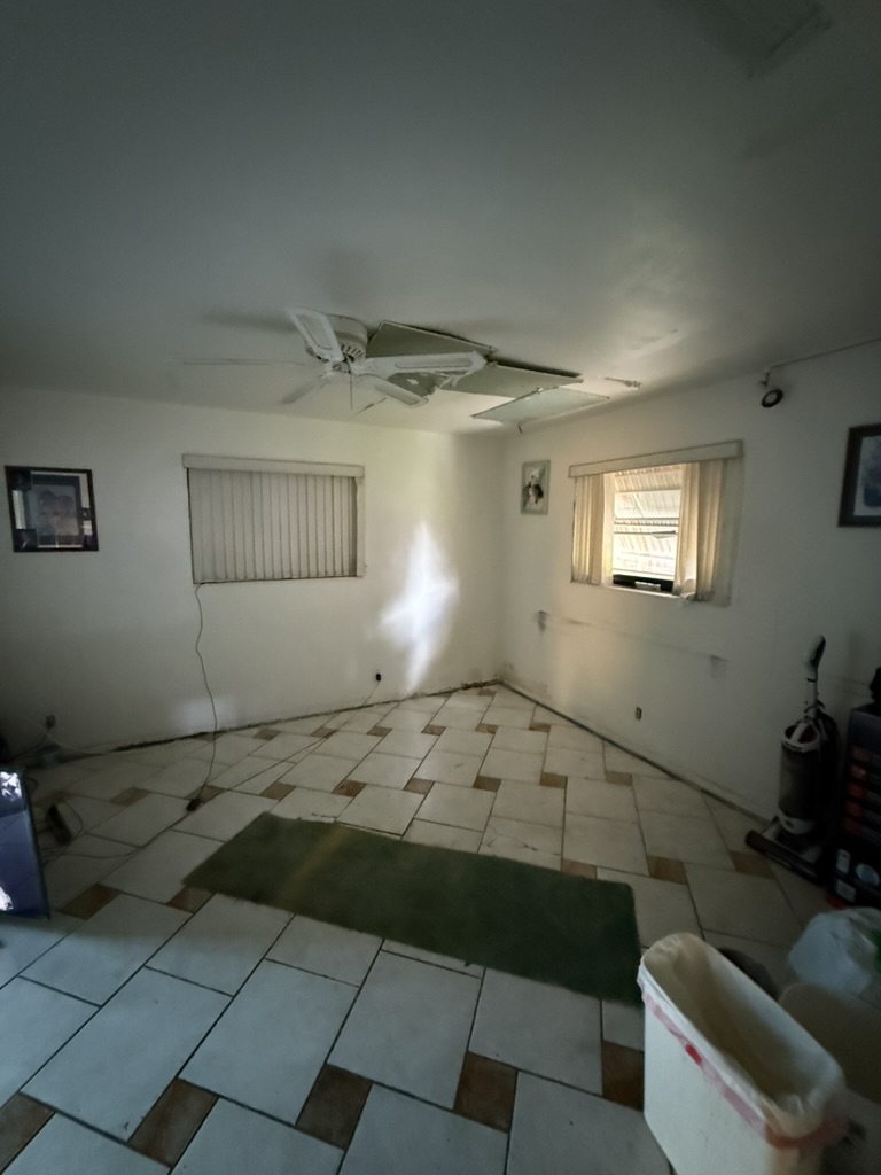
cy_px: 588
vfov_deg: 102.1
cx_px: 440
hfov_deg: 85.7
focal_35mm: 14
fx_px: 475
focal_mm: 2.22
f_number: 2.2
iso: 1600
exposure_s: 1/40
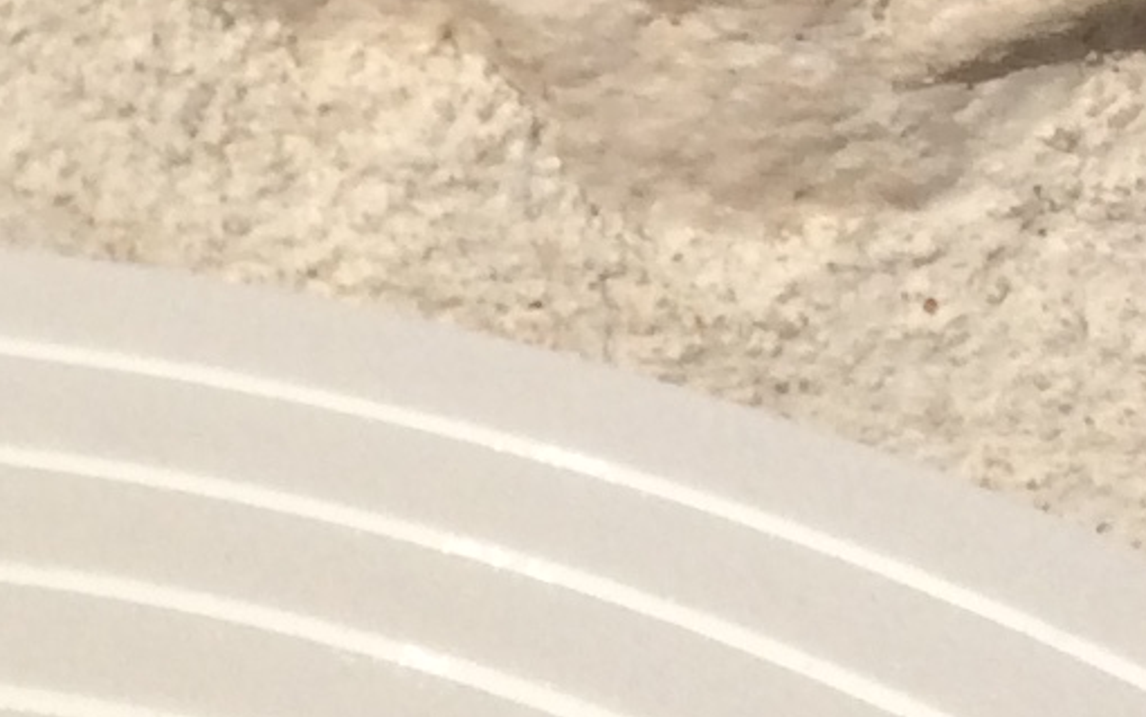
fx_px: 5373
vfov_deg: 7.4
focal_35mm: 172
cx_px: -1627
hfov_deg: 10.5
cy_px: 1216
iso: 32
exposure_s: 1/4785
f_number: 2.4
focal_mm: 3.3
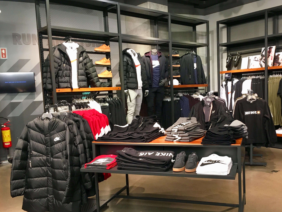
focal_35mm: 35
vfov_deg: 40.6
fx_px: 285
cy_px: 119
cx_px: 170
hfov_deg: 52.3
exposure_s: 1/33
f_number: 2.2
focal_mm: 4.15
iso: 125
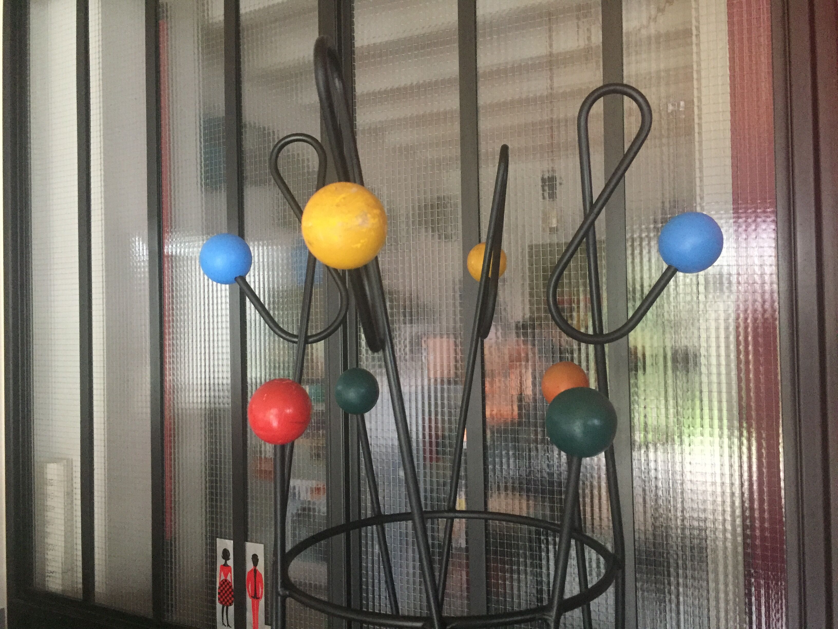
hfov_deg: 61.7
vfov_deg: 48.2
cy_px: 314
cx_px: 419
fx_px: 702
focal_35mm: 29
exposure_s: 1/25
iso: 250
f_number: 2.2
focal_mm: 4.15
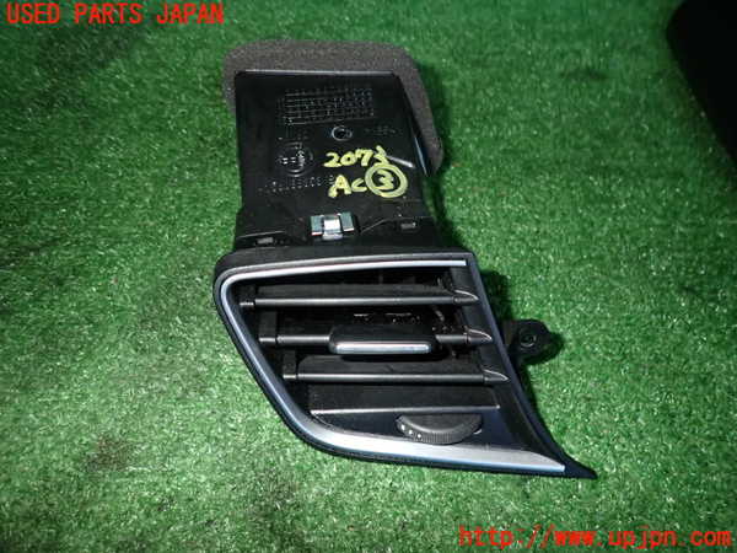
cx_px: 368
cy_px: 276
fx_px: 532
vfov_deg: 54.9
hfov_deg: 69.4
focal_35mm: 25
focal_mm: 4.5
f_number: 5.6
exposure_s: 1/30
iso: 250
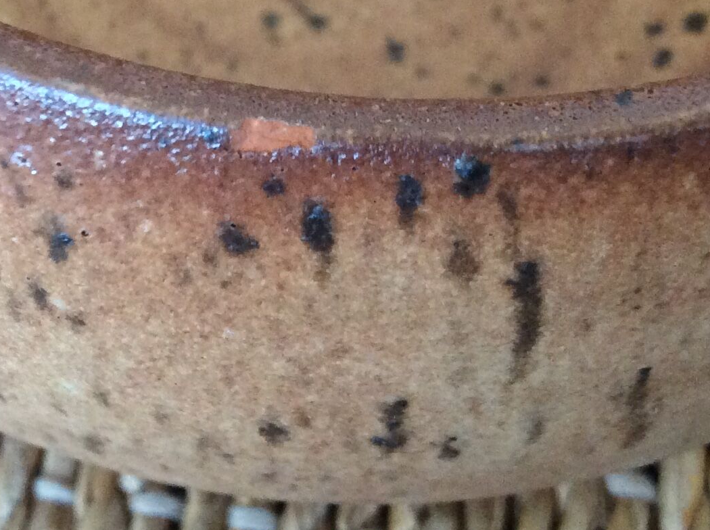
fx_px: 1618
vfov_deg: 18.4
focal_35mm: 79
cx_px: 212
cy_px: 89
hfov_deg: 24.6
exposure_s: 1/25
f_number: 2.4
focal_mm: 3.3
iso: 200
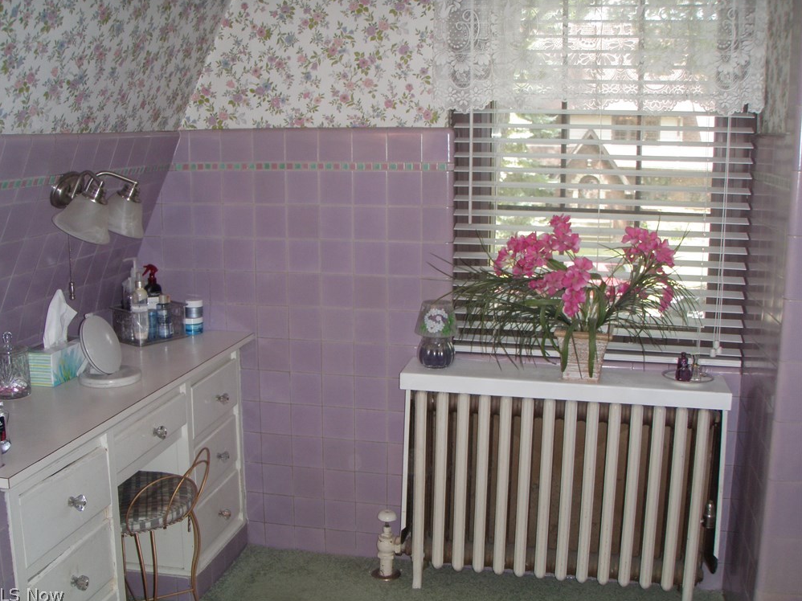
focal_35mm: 39
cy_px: 300
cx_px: 391
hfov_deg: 47.9
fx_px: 903
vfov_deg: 36.8
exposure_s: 1/30
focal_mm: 6.7
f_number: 3.5
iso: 125
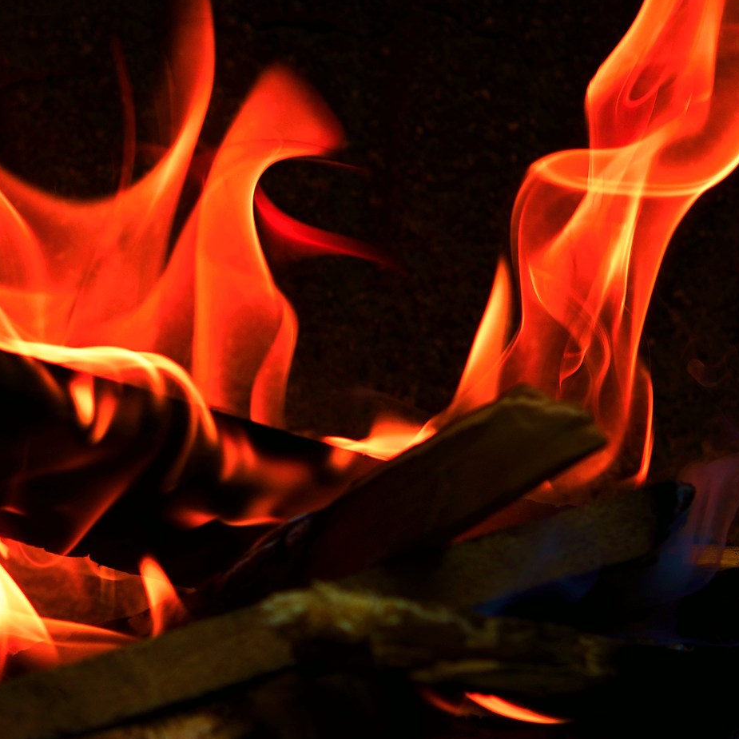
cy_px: 136
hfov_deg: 5.4
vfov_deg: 5.4
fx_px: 7826
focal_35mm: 324
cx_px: -19
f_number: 4.5
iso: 400
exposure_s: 1/1000
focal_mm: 98
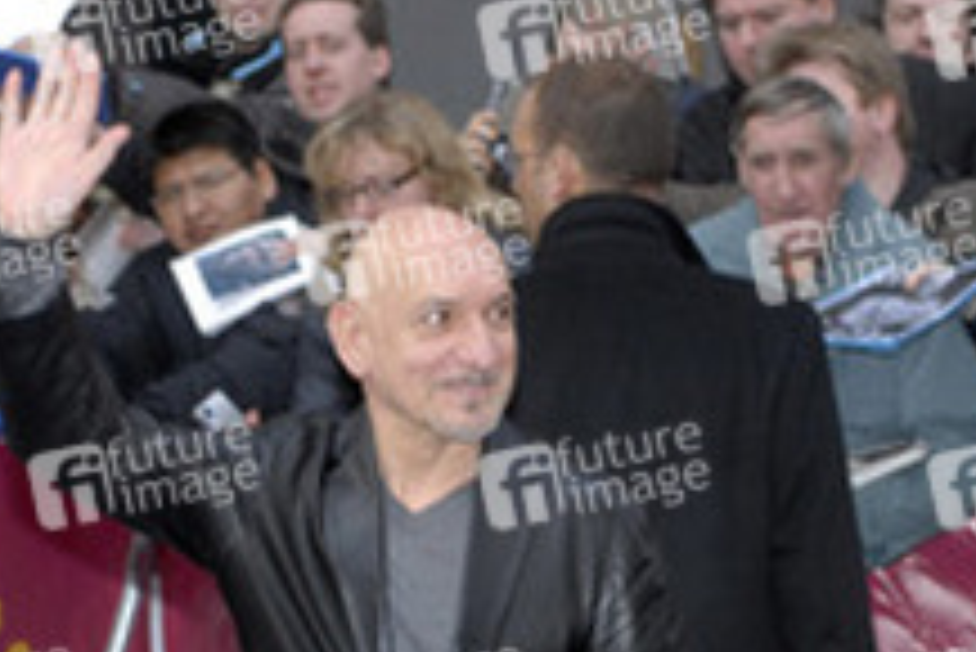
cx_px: 468
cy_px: 364
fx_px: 6295
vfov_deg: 5.9
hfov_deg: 8.9
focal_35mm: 232
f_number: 5.6
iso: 500
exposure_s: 1/125
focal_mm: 75
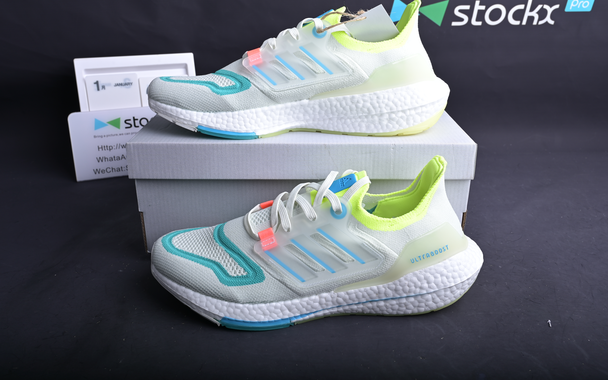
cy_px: 180
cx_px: 300
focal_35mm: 32
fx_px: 522
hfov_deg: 60.4
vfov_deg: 40.0
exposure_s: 1/250
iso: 100
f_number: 10
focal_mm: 30.5
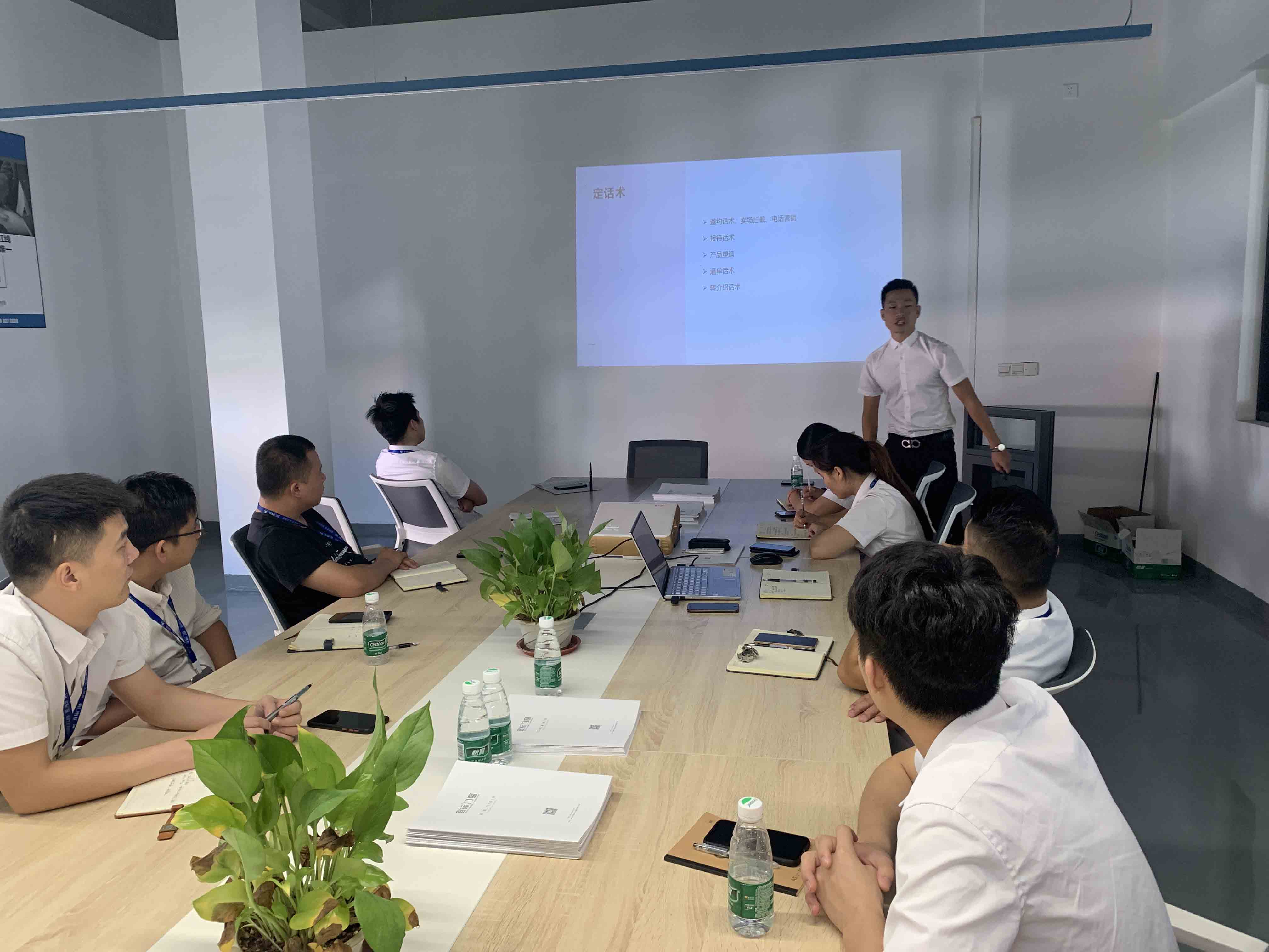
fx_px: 953
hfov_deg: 67.3
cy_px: 476
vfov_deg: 53.1
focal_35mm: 26
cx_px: 634
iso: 160
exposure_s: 1/60
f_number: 1.8
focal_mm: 4.25
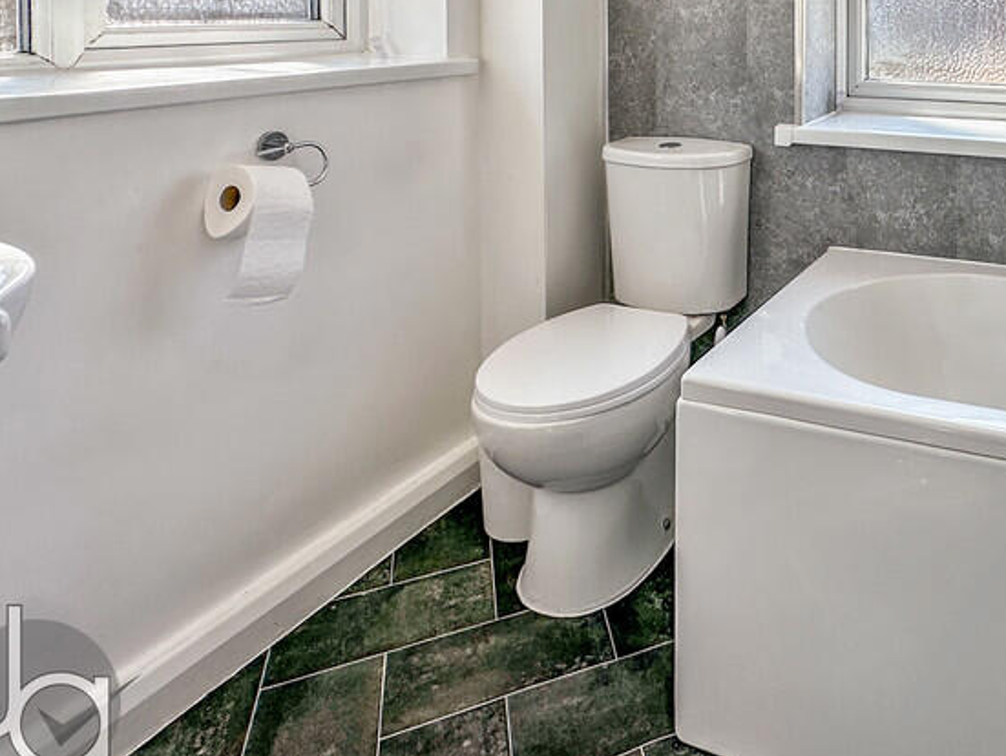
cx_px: 829
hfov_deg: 60.8
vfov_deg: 50.1
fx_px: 756
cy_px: 155
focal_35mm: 26
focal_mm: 2.22
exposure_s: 1/350
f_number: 2.2
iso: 40
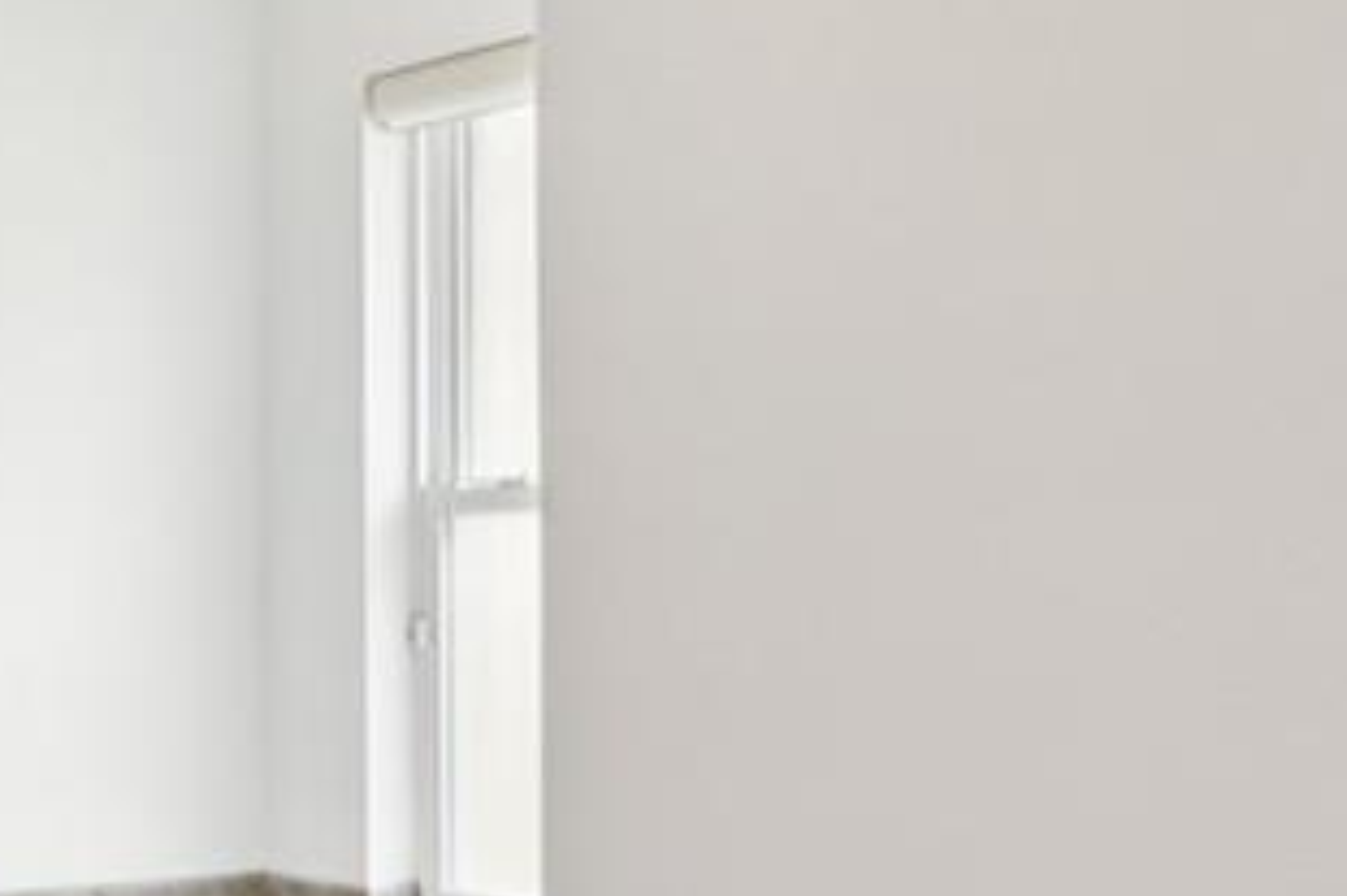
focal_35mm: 72
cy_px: 662
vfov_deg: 18.8
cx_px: 212
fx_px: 2692
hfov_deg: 27.4
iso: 400
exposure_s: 1/8
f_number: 8
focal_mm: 14
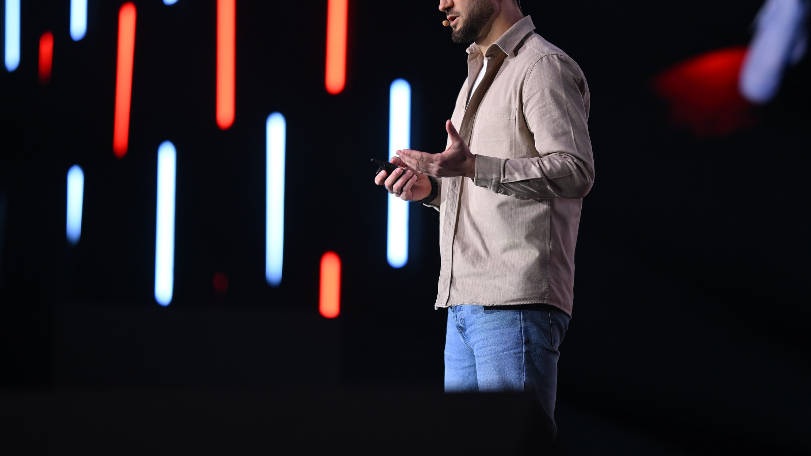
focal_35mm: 163
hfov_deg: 13.2
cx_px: 456
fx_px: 3505
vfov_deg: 7.4
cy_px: 197
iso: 400
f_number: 1.8
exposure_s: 1/320
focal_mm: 135
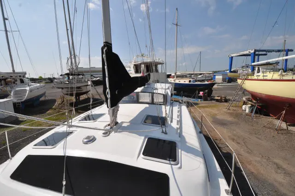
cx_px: 148
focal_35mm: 15
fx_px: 123
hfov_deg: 100.5
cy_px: 98
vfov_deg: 77.2
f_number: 11
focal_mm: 10
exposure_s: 1/500
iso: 200
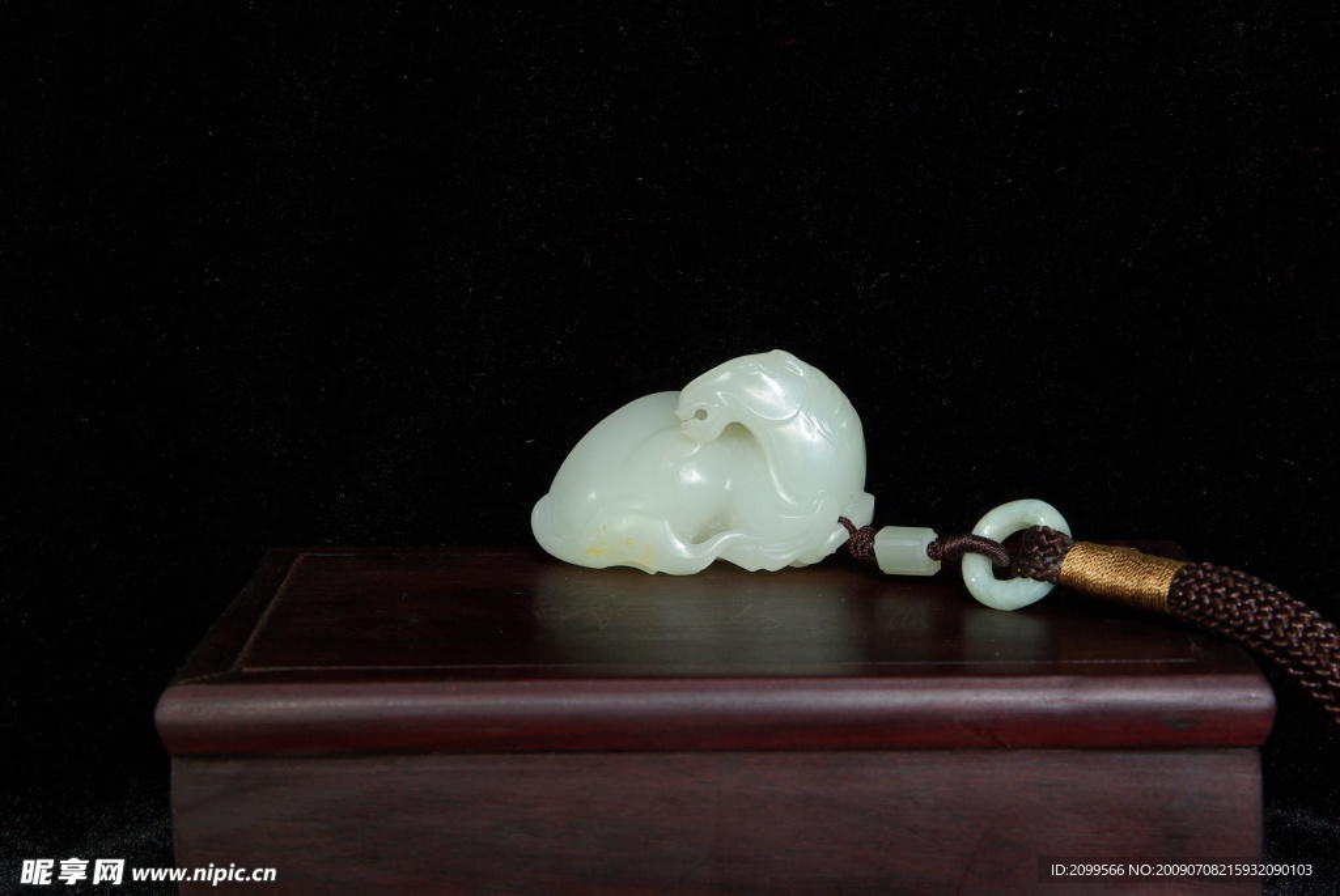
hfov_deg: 19.4
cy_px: 448
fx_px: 3912
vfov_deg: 13.1
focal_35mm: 105
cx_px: 670
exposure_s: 1.5
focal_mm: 70
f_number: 16
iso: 200
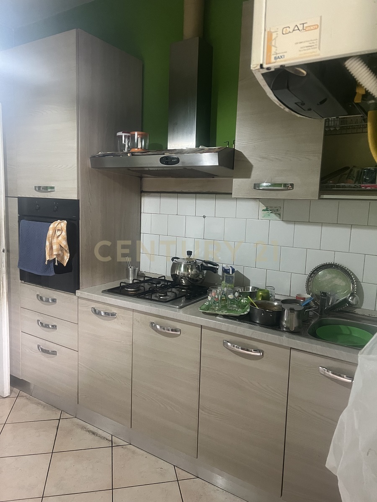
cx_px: 188
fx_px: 378
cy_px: 251
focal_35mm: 26
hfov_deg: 53.1
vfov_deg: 67.3
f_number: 1.5
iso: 400
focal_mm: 5.7
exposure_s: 1/60
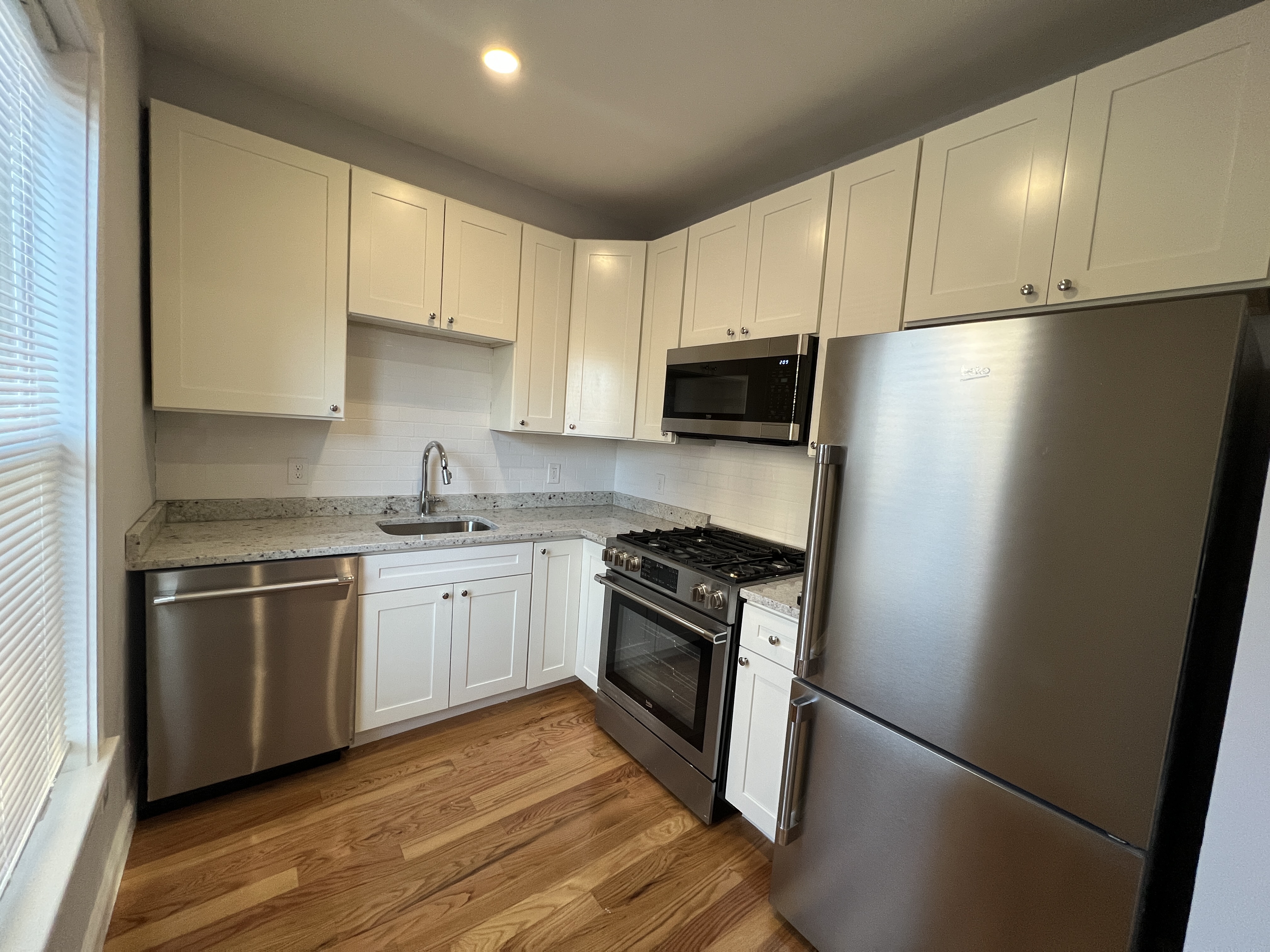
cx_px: 635
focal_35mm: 13
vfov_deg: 89.9
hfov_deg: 106.2
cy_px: 476
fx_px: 477
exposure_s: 1/120
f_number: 1.8
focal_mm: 1.57
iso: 250
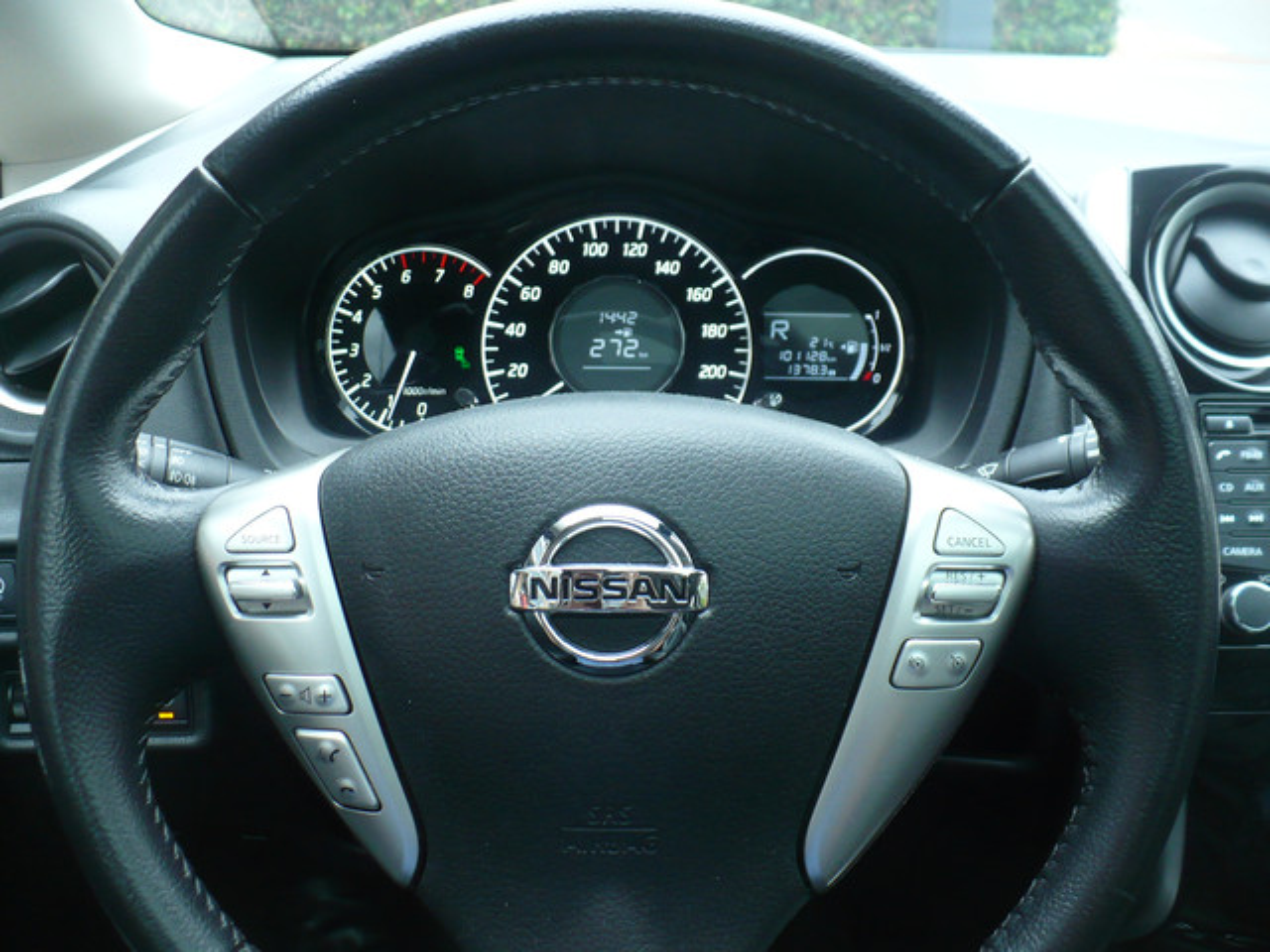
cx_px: 635
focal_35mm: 38
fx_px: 1394
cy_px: 476
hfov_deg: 49.0
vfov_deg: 37.7
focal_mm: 6.1
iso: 160
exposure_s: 1/30
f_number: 2.8
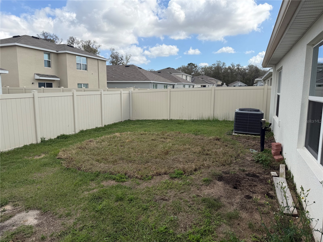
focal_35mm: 24
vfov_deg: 56.8
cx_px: 162
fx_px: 224
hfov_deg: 71.6
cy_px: 121
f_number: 1.78
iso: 80
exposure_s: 1/3953
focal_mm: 6.76
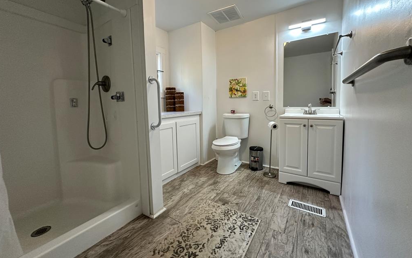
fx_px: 168
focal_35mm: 15
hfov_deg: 101.5
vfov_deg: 74.5
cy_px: 114
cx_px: 206
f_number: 2.2
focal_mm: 2.22
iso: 250
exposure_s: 1/60
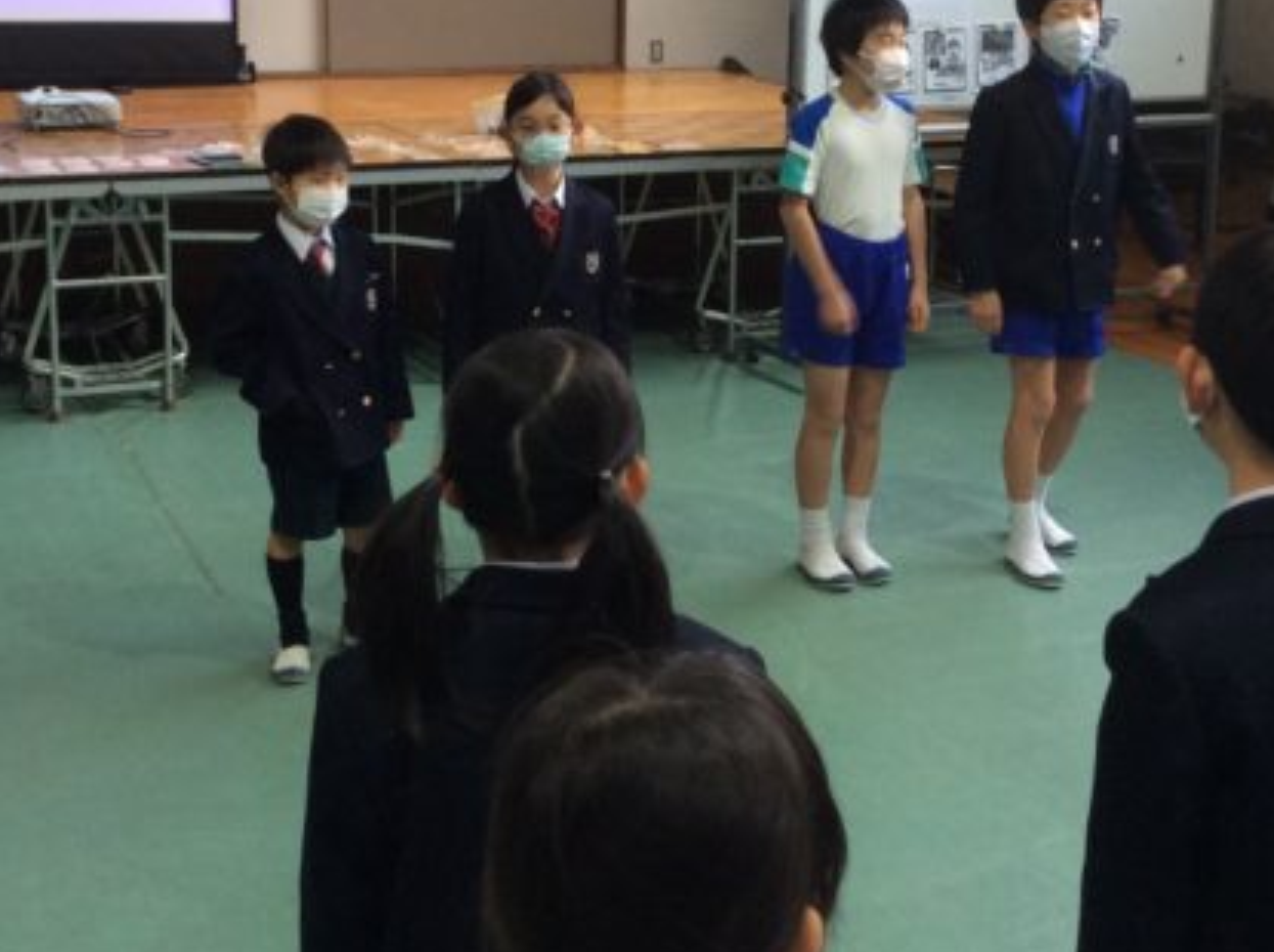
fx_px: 1985
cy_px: 250
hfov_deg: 35.6
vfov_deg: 26.7
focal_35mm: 54
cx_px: 654
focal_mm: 3.3
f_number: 2.4
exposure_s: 1/24
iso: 64
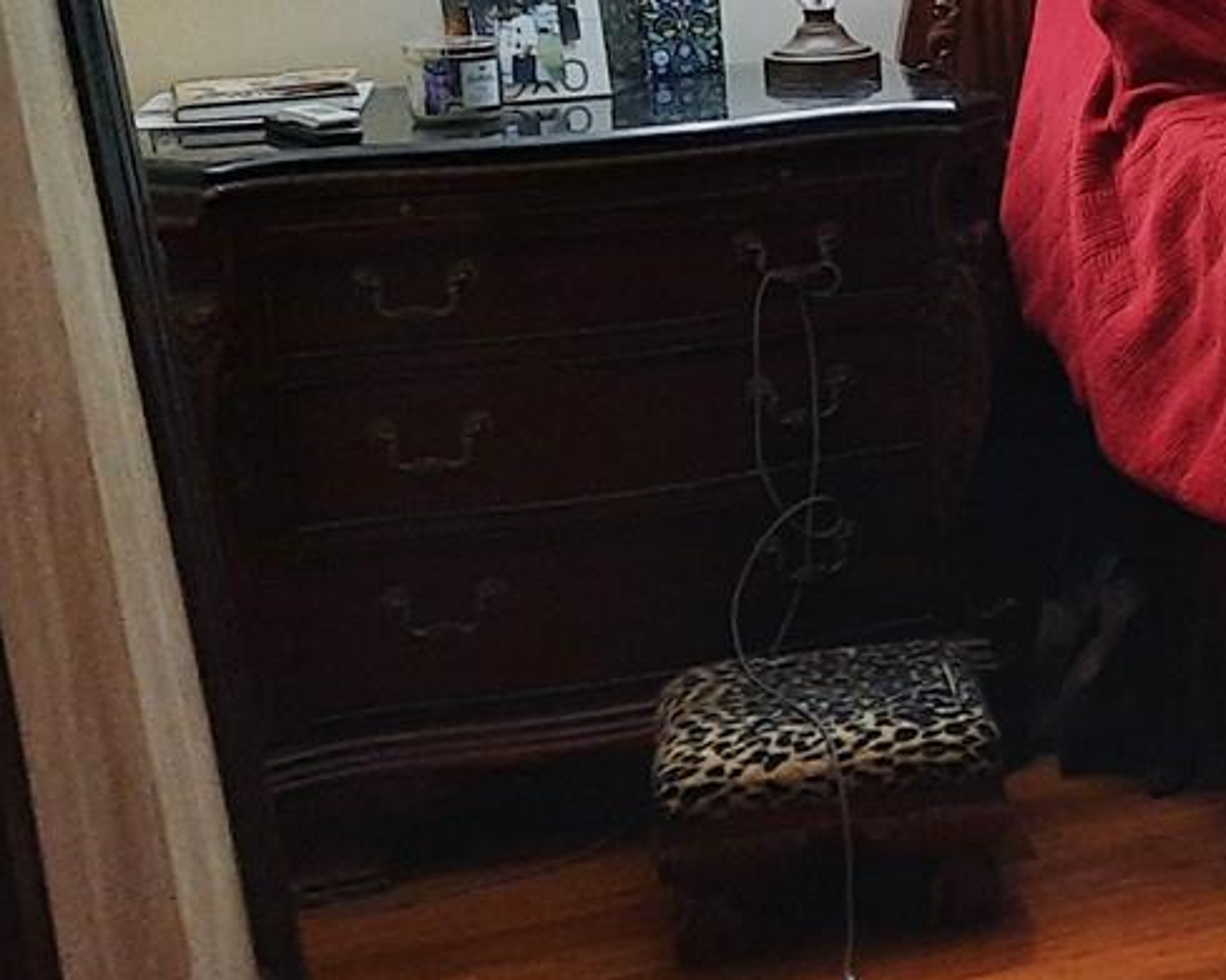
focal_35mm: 80
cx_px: 1726
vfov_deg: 18.9
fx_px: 2902
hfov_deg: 21.0
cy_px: 136
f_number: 2
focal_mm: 4.6
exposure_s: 1/30
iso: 320
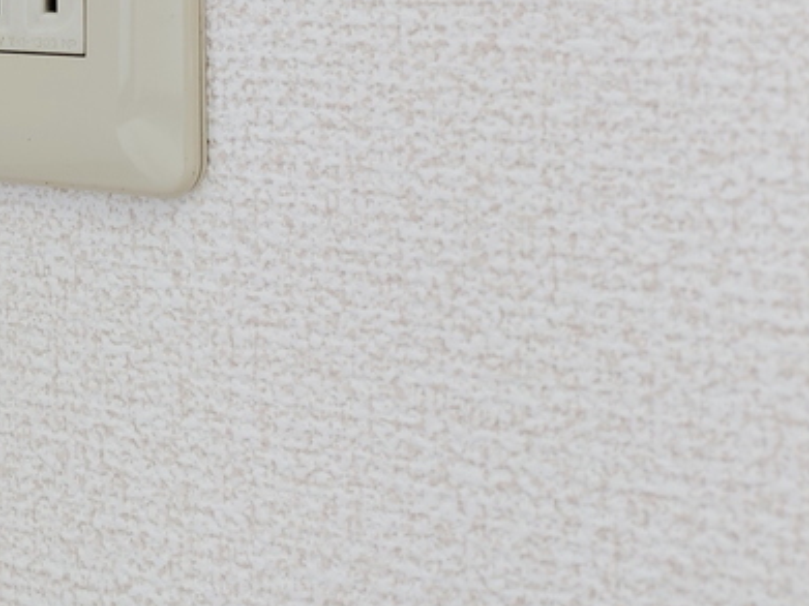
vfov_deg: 23.1
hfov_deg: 29.8
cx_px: -56
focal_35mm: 59
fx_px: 1378
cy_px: -91
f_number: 1.8
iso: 32
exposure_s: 1/24
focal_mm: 5.23
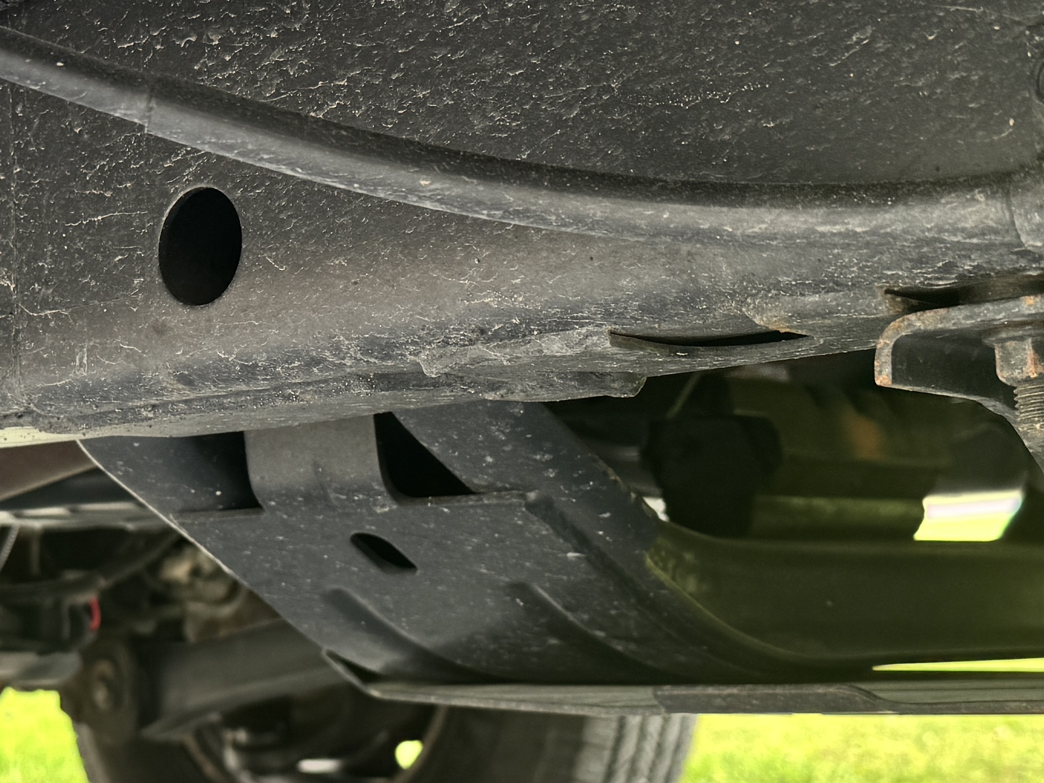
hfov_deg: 26.8
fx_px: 2141
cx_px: 176
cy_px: 385
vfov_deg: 20.7
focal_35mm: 71
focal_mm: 6.76
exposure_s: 1/121
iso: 64
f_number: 1.78
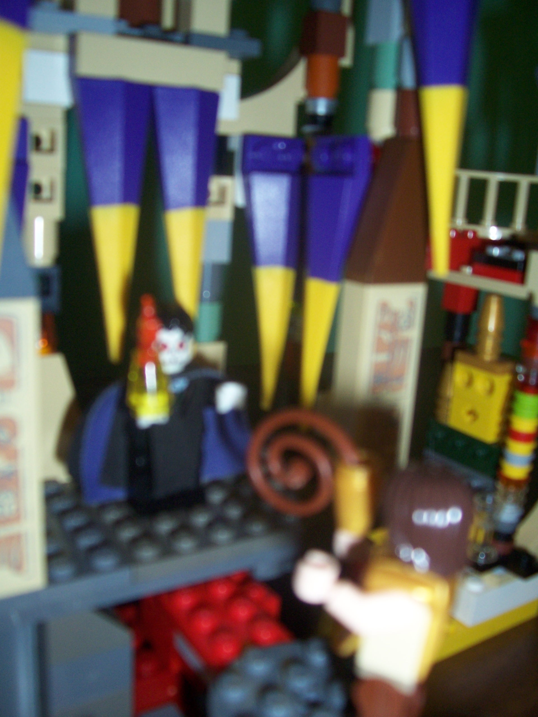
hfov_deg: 41.8
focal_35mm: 34
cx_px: 269
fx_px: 705
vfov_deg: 54.0
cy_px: 358
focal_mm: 5.6
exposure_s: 1/60
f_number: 2.7
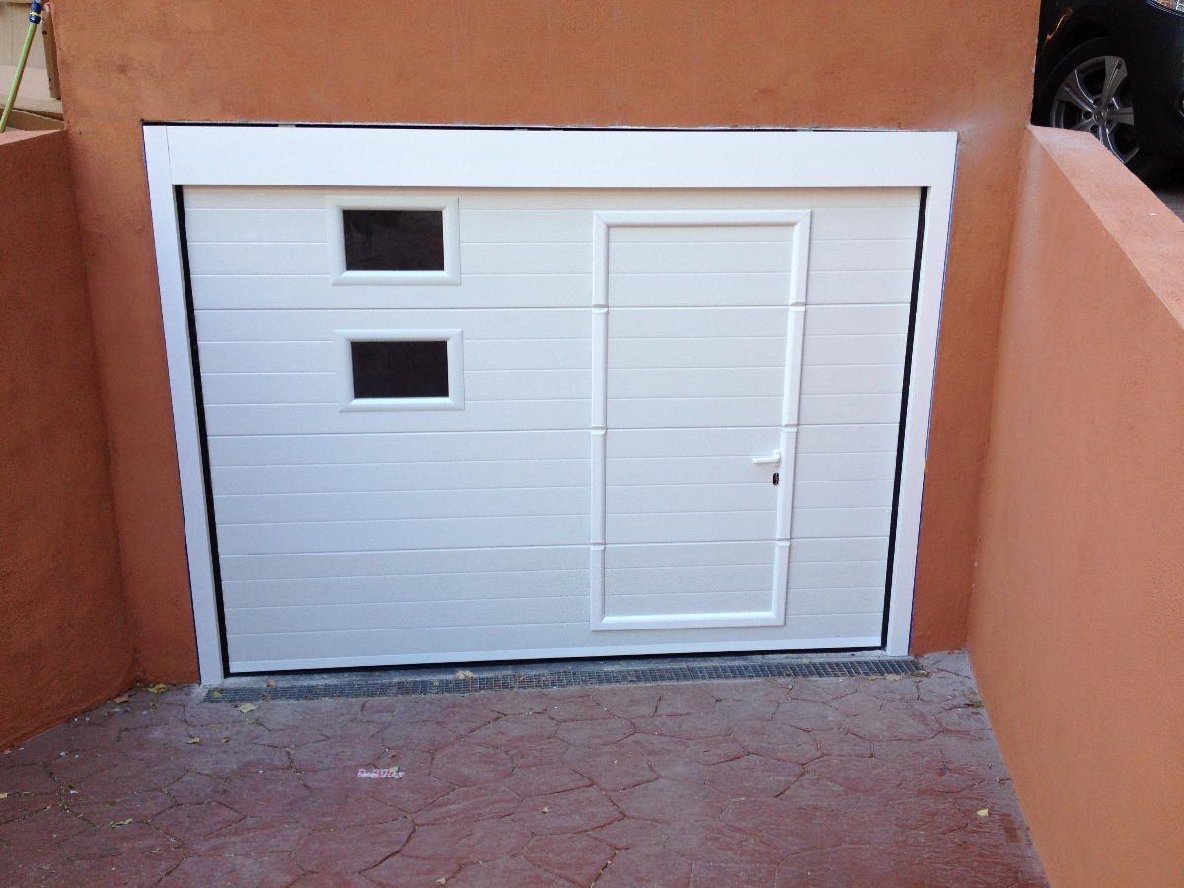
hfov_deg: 52.6
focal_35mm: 35
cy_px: 444
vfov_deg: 40.7
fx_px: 1197
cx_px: 592
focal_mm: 4.28
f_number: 2.4
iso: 64
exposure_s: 1/120
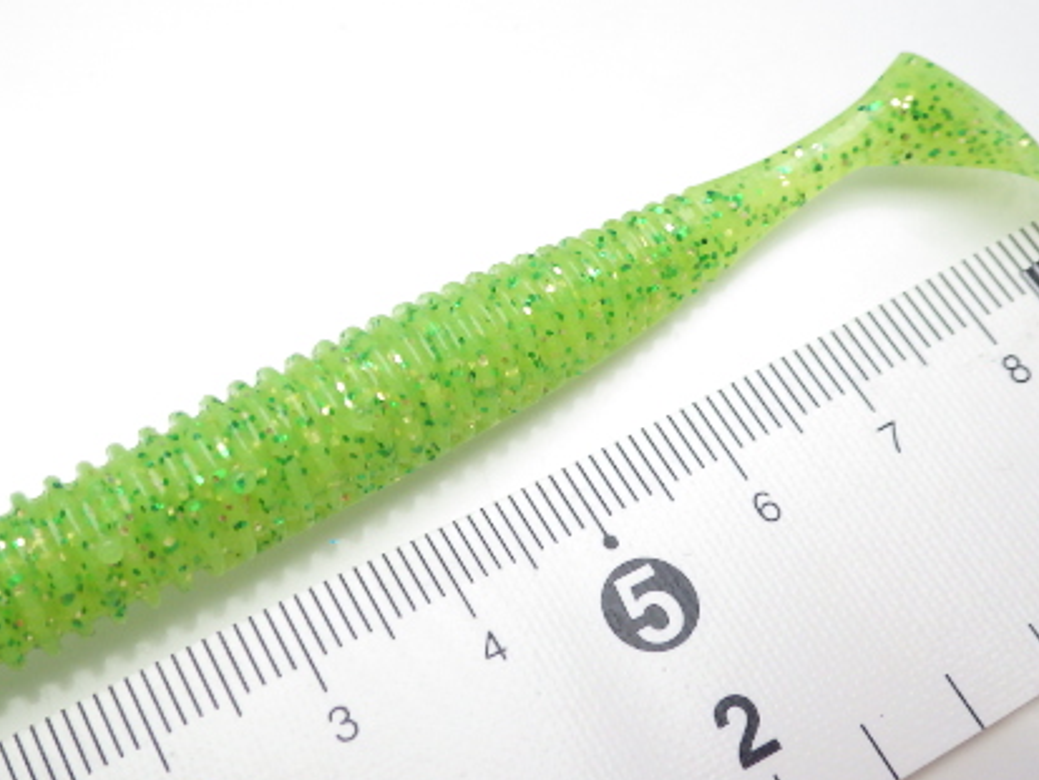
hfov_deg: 39.3
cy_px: 393
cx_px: 375
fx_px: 1441
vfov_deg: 30.3
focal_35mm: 48
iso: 250
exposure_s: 1/45
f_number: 3.1
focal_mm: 5.5
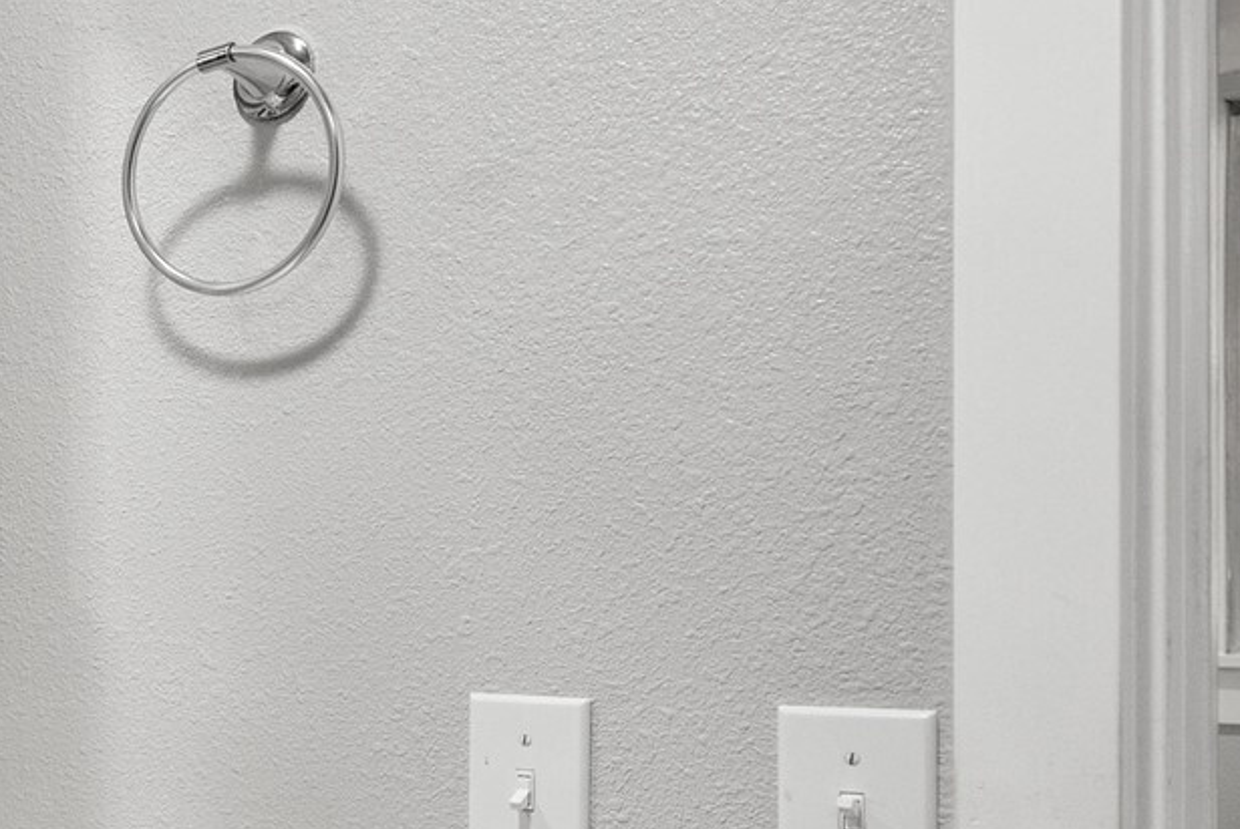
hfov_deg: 33.0
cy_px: 652
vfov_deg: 29.9
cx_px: -371
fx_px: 1517
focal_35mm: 44
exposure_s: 1/60
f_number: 7.1
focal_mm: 16
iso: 250
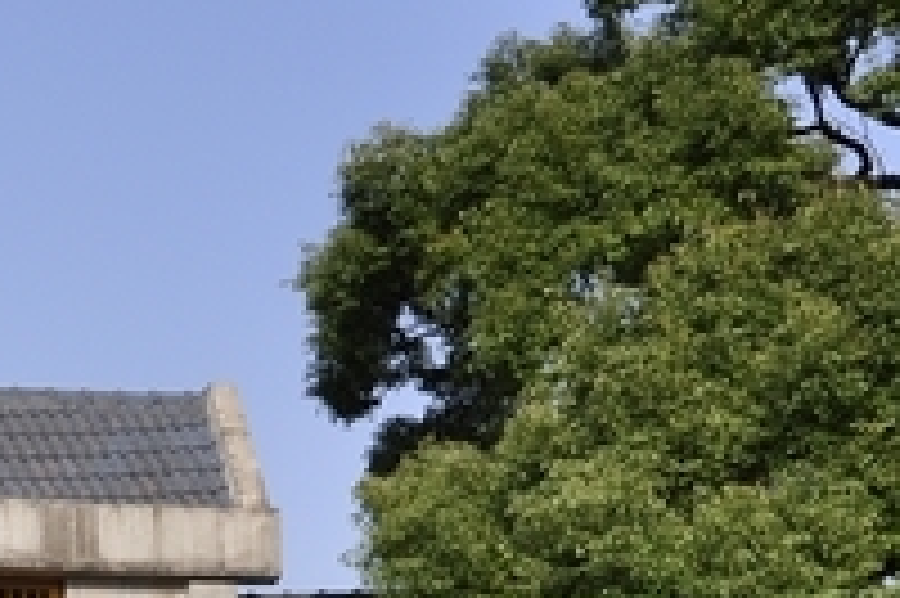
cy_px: 1176
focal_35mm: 132
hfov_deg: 14.7
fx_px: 3297
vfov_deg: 9.7
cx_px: -346
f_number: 9
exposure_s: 1/320
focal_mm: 22
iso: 200
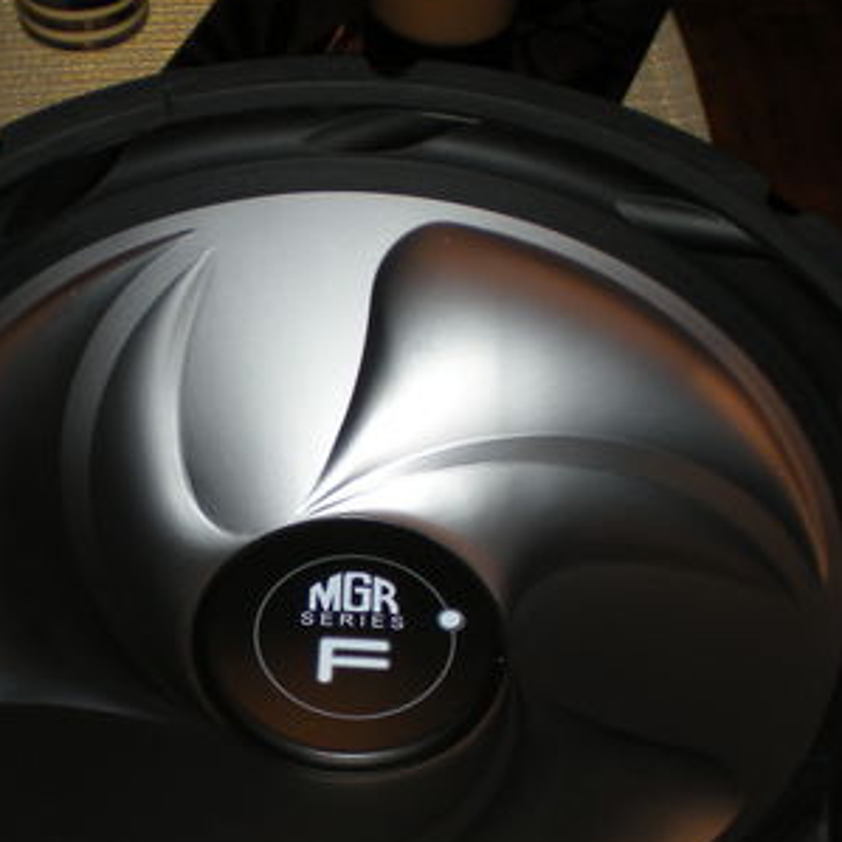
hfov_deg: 23.9
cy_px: 498
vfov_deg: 24.0
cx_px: 332
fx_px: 1981
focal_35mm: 72
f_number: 3.1
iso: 64
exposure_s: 1/60
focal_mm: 6.3
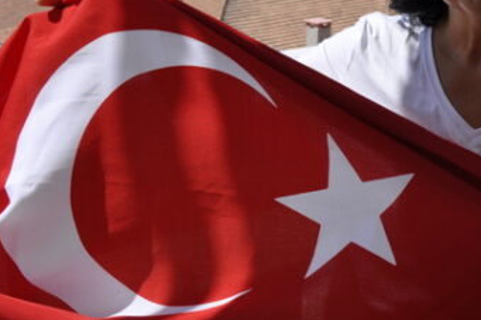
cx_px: 406
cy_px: 116
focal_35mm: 99
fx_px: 1322
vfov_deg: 13.8
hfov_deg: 20.3
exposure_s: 1/400
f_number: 10
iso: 200
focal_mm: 30
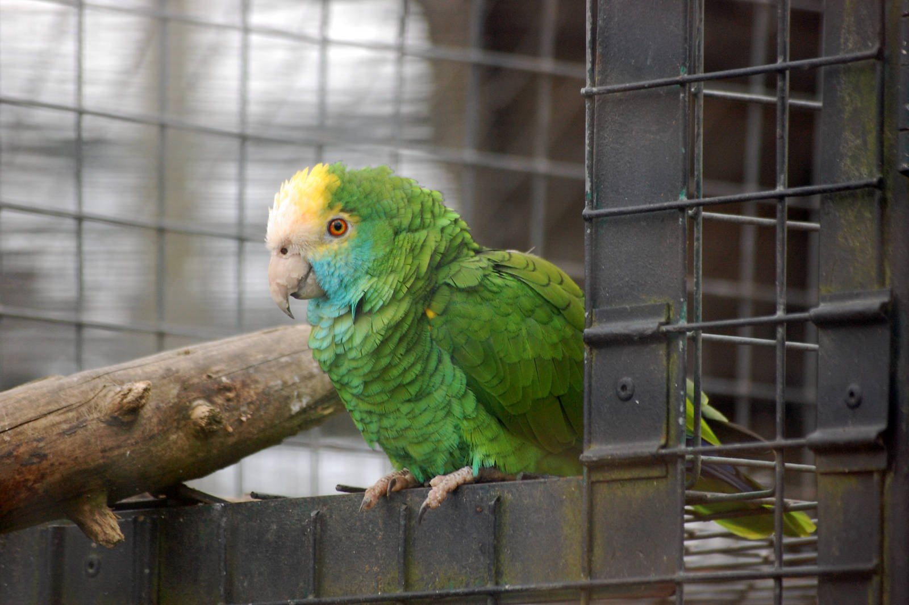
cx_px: 454
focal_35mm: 300
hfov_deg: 6.9
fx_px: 7569
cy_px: 302
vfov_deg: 4.6
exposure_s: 1/250
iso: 800
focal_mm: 200
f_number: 5.6
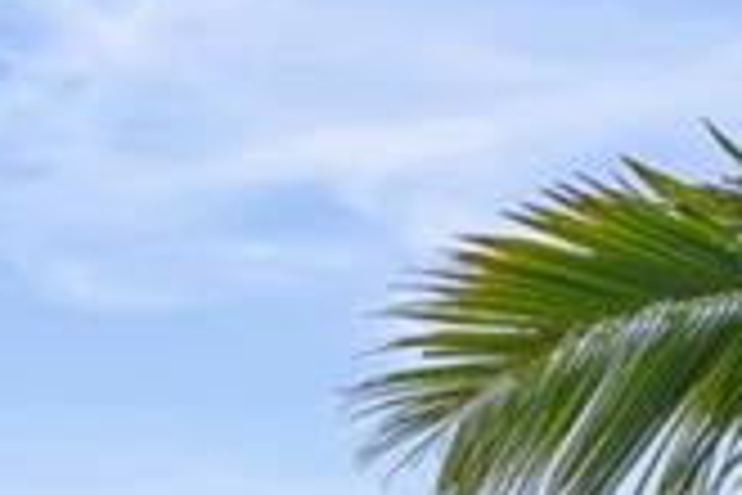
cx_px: -1052
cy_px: 1073
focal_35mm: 99
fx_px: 2040
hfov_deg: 14.0
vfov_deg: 11.9
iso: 400
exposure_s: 1/500
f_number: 9
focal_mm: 16
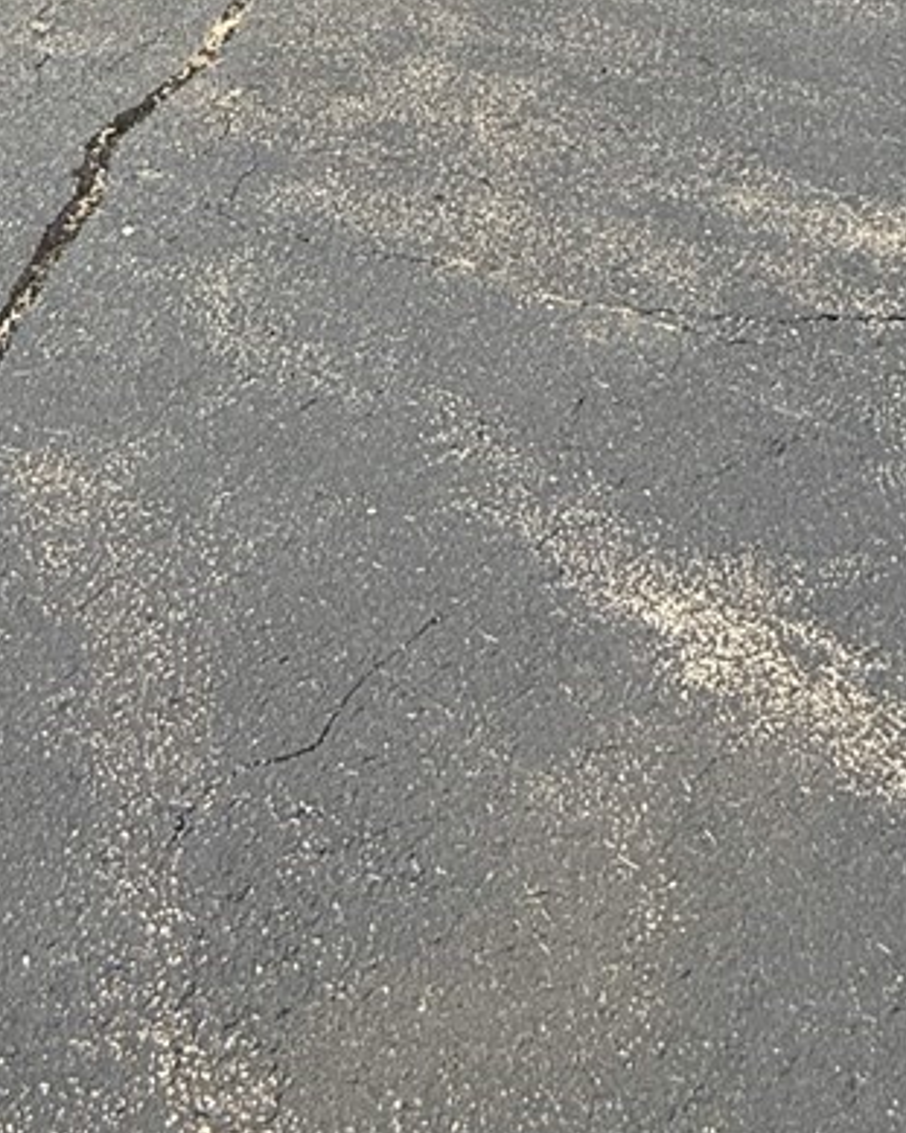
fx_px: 1811
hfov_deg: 28.1
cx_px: 417
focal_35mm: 54
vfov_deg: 25.7
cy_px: -577
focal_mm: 2.22
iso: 50
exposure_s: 1/2841
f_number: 2.2
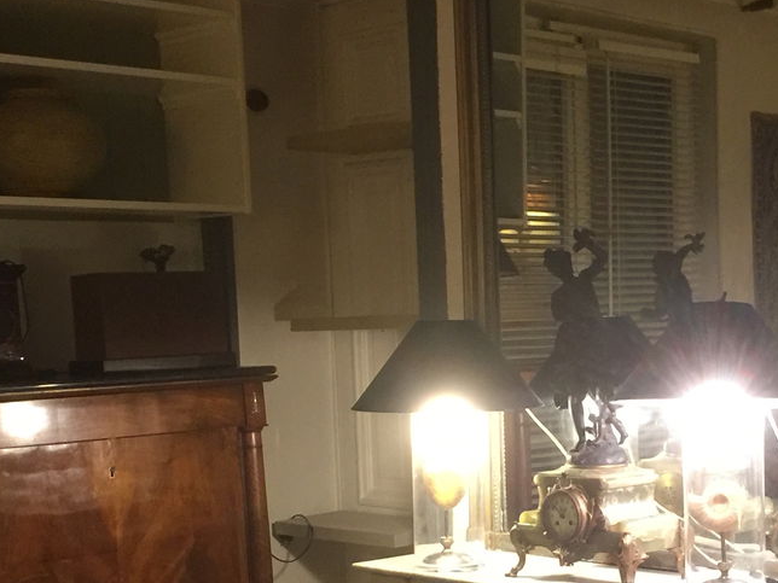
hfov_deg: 26.6
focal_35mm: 72
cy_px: 525
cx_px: 609
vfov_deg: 20.0
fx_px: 1618
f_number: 2.2
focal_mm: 4.15
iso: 160
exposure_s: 1/17
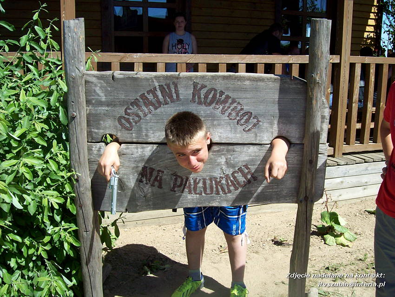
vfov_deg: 39.7
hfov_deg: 51.3
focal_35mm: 36
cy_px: 148
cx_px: 198
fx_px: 411
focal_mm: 6
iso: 80
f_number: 4.8
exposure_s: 1/370
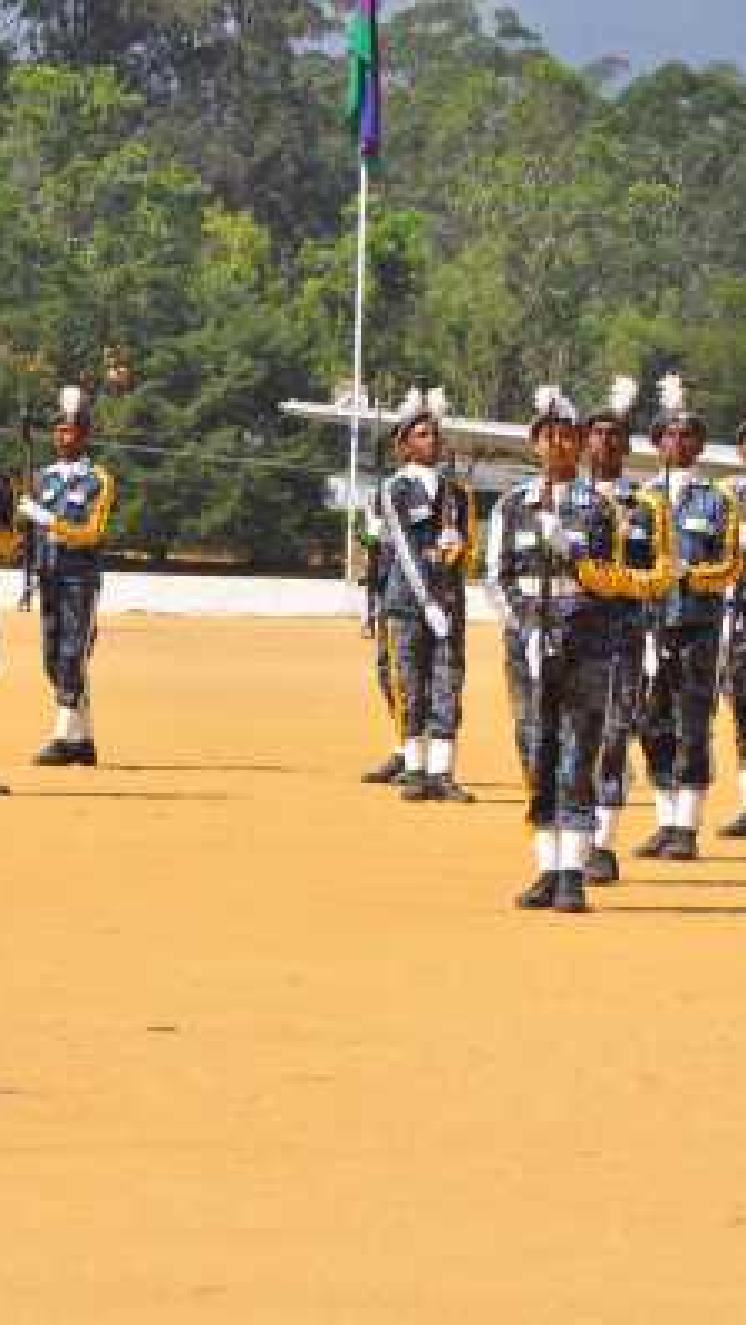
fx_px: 8777
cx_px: 508
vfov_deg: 8.6
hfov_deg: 4.9
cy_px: 662
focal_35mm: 250
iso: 200
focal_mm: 105
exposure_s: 1/160
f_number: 14
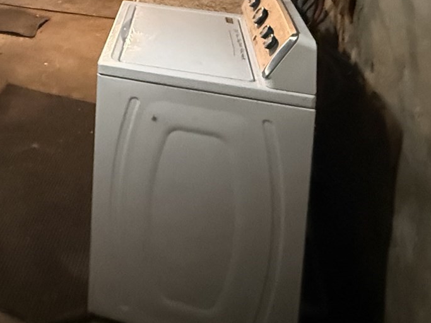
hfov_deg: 41.0
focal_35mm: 42
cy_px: -120
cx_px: 35
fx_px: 523
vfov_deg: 27.4
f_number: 2.2
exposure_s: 1/40
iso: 1250
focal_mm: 2.22
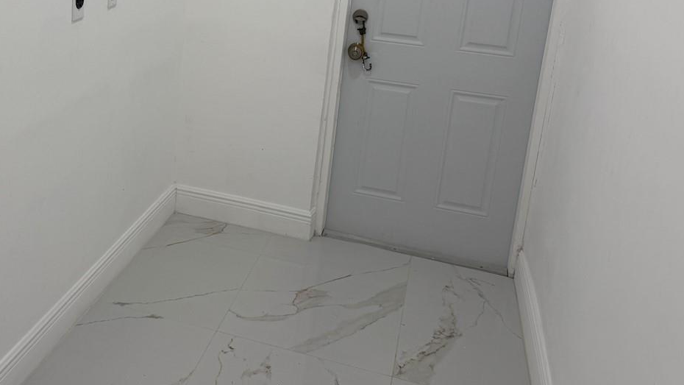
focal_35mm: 45
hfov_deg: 44.2
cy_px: 74
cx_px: 183
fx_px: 816
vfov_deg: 26.0
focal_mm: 6.76
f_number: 1.78
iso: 64
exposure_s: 1/121
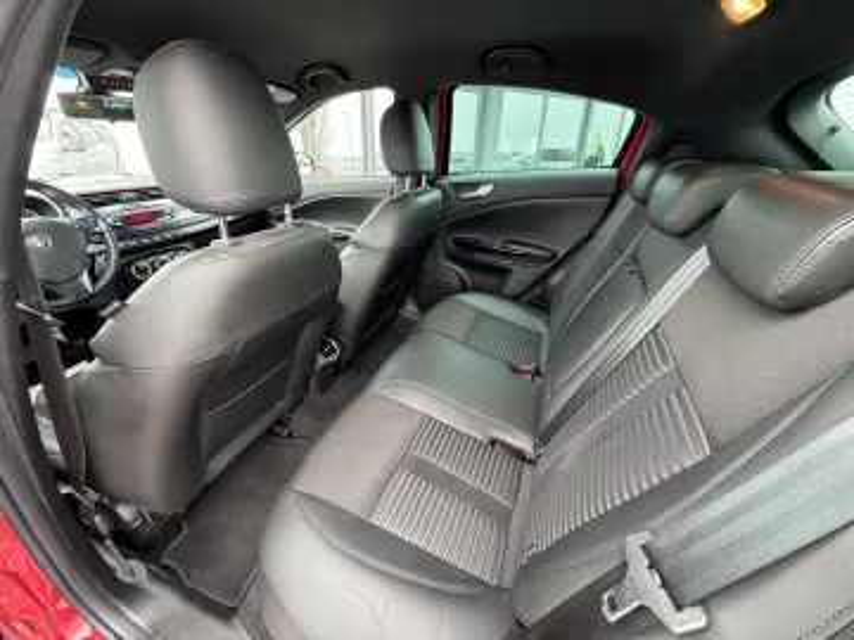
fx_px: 345
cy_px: 320
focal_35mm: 14
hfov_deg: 102.1
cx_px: 427
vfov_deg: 85.7
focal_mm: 2.22
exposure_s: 1/60
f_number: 2.2
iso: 400
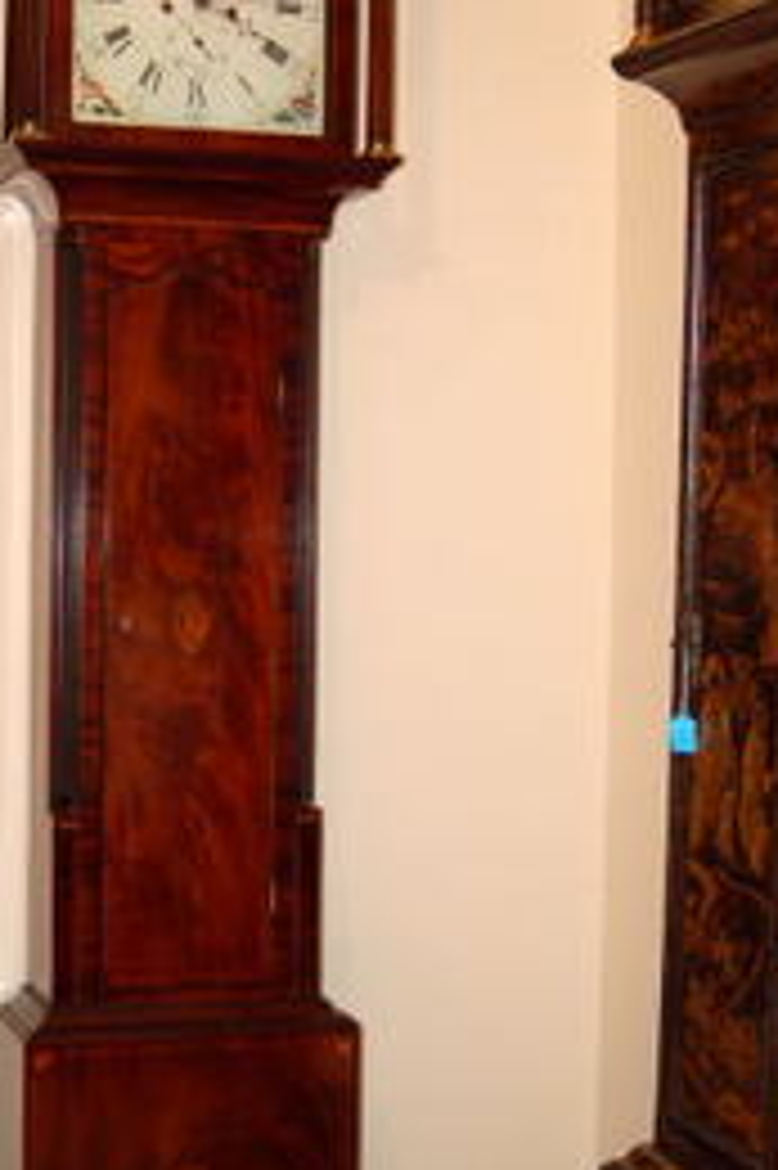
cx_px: 279
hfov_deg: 18.6
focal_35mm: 73
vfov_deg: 27.7
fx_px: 2369
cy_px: 513
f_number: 3.3
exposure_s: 1/60
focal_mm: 28
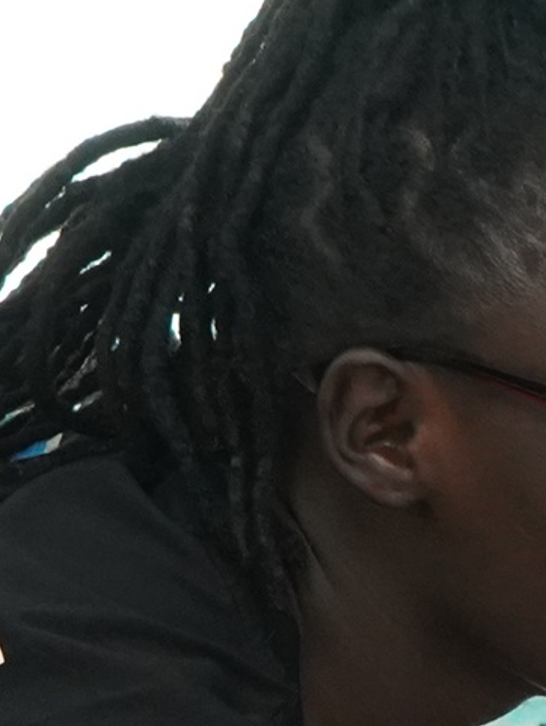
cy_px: 1172
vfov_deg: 6.8
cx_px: 1097
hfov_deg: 5.1
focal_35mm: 287
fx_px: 6030
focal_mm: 48
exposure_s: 1/60
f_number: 11
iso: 3200
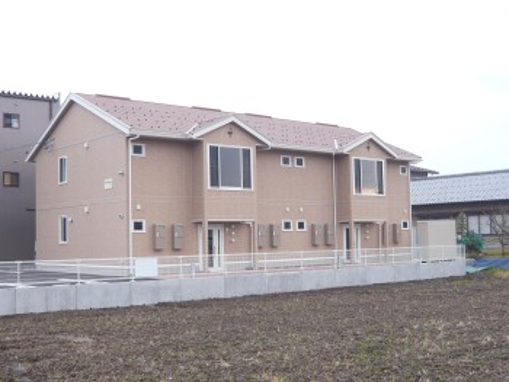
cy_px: 191
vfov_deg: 32.2
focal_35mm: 45
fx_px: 662
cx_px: 254
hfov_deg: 42.0
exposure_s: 1/60
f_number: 2.9
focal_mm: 4.9
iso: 100
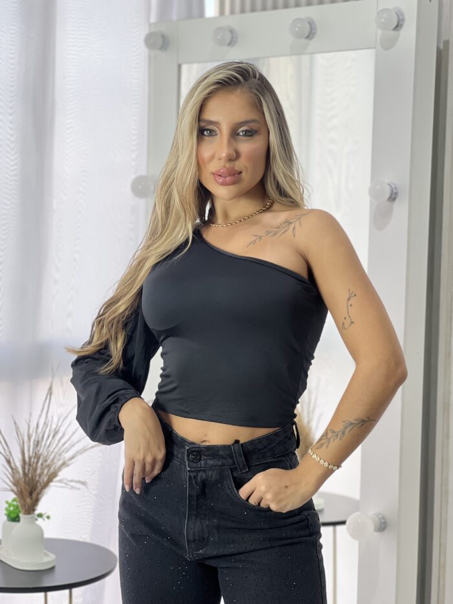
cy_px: 302
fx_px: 1343
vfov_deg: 25.3
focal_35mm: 77
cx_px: 226
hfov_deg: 19.1
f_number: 2.8
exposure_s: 1/120
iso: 100
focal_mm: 9
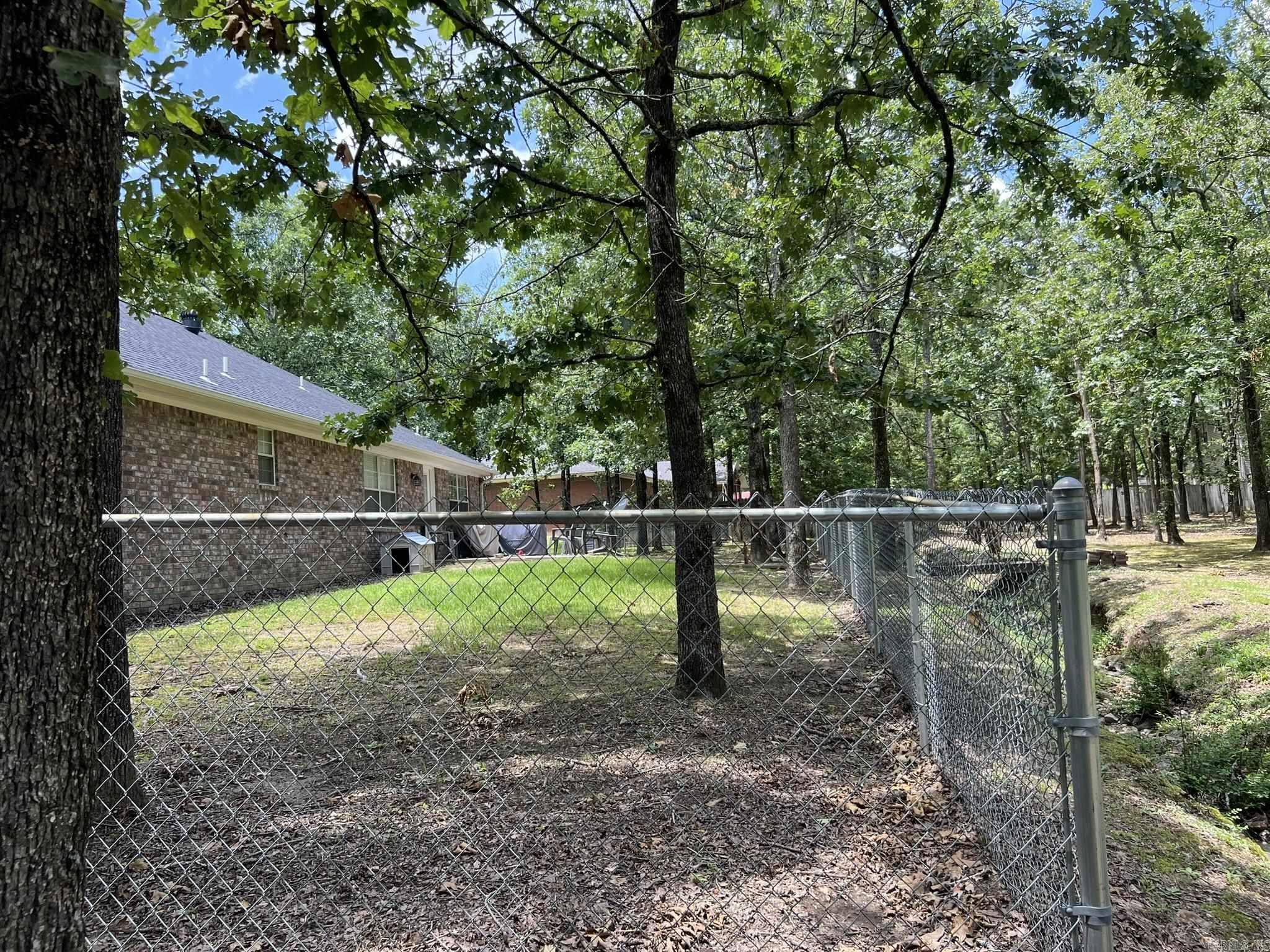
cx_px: 635
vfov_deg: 53.1
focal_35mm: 26
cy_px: 476
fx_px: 954
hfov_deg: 67.3
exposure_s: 1/670
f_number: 1.5
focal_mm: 5.7
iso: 50
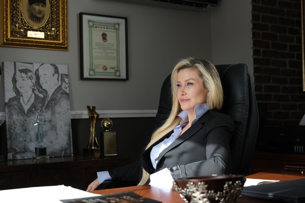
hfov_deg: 38.9
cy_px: 102
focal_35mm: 51
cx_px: 152
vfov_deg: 26.5
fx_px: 432
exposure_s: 1/250
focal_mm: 34.2
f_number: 4
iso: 400
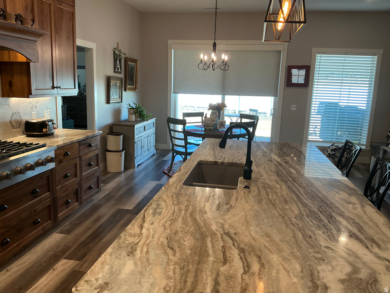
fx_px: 315
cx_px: 195
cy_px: 146
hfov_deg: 63.4
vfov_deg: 49.7
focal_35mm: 28
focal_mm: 3
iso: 50
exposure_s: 1/60
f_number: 1.8
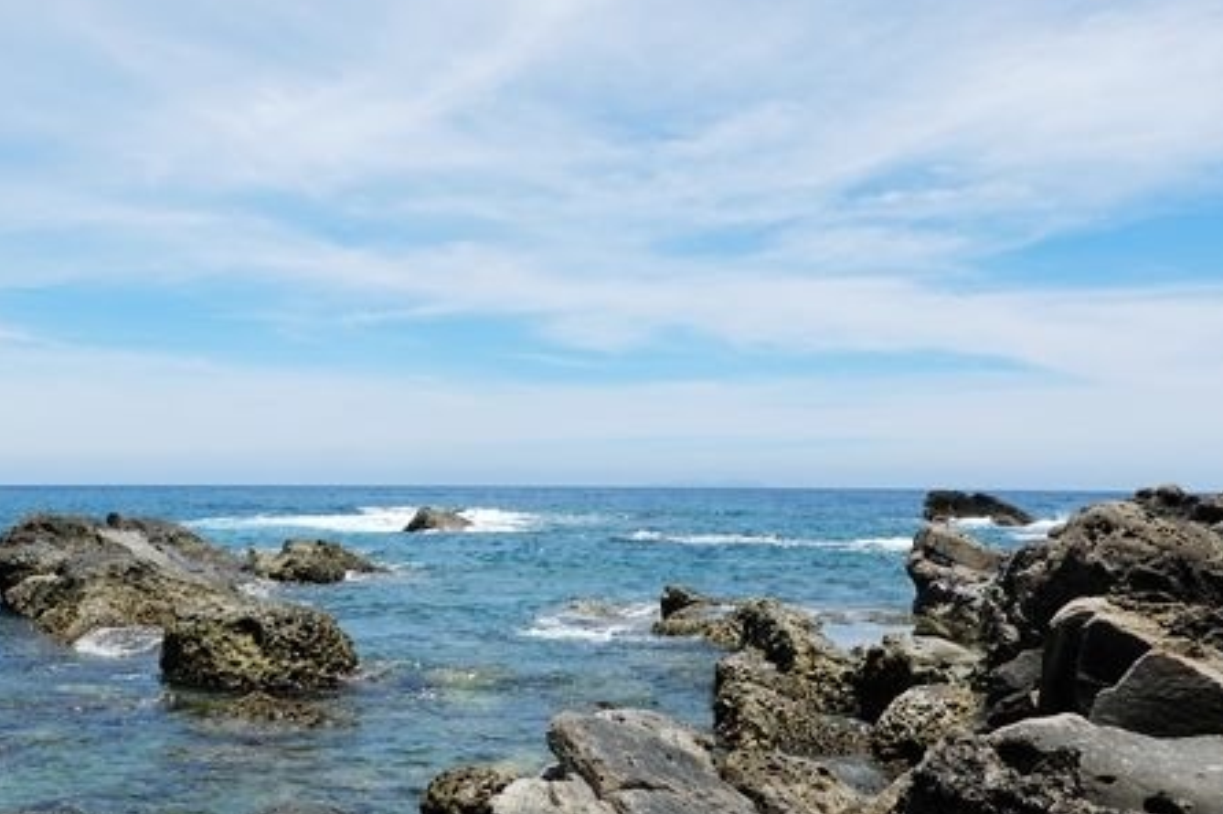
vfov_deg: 37.4
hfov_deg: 53.7
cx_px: 444
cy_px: 550
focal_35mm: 35
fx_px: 1189
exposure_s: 1/640
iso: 125
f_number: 5.6
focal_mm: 9
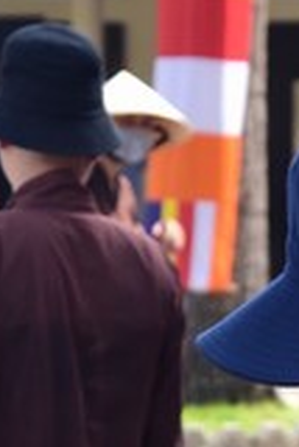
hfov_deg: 4.8
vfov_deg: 7.1
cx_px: 274
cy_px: 584
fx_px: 3543
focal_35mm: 285
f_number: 5.6
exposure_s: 1/100
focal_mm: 70
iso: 125
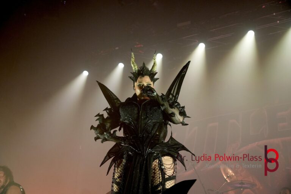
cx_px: 146
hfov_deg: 37.9
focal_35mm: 52
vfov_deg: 25.8
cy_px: 97
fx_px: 424
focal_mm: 35
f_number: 4
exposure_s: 1/160
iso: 1600
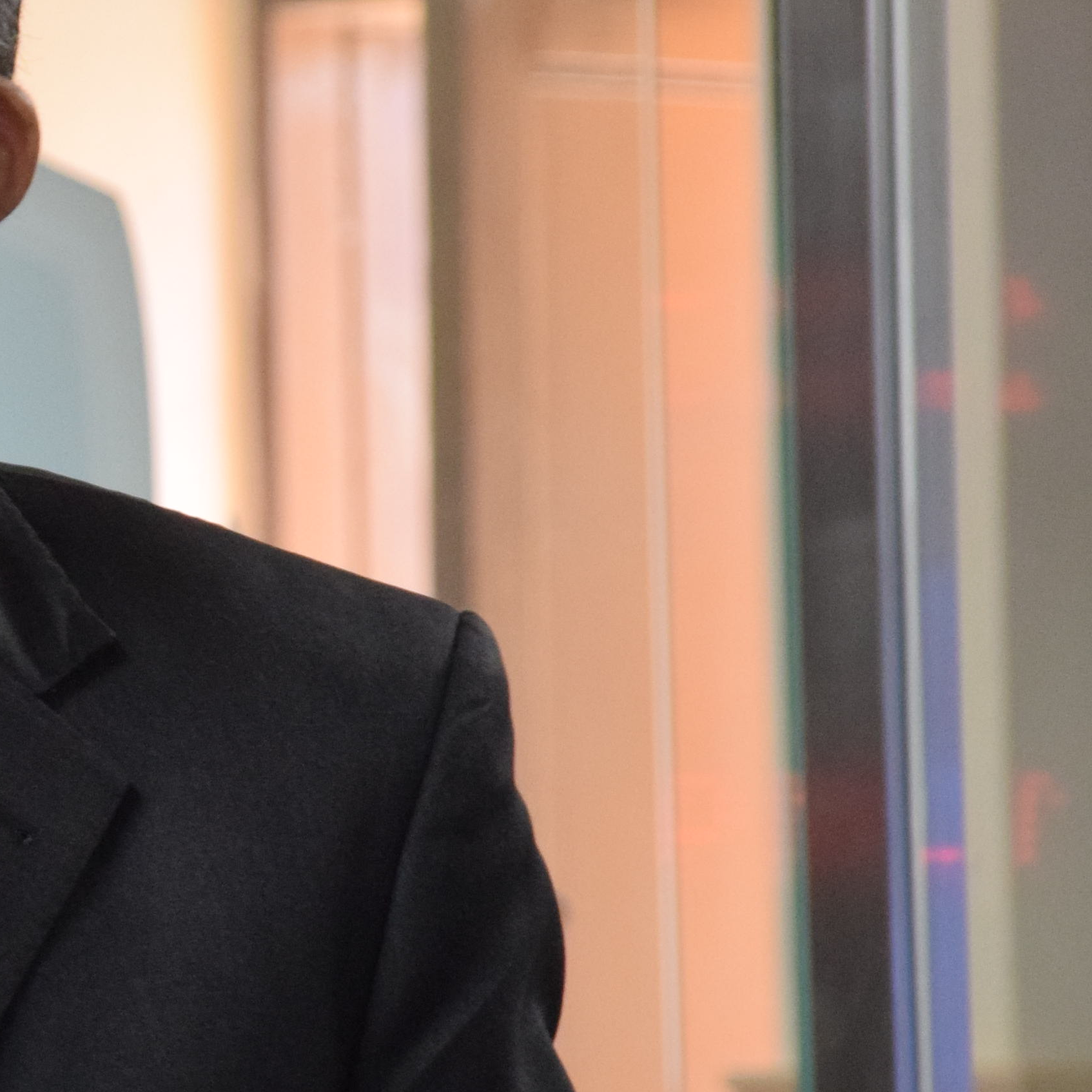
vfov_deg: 3.1
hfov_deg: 3.1
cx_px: -549
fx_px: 20147
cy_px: 572
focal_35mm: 565
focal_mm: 125
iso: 1600
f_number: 5.6
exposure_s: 1/80
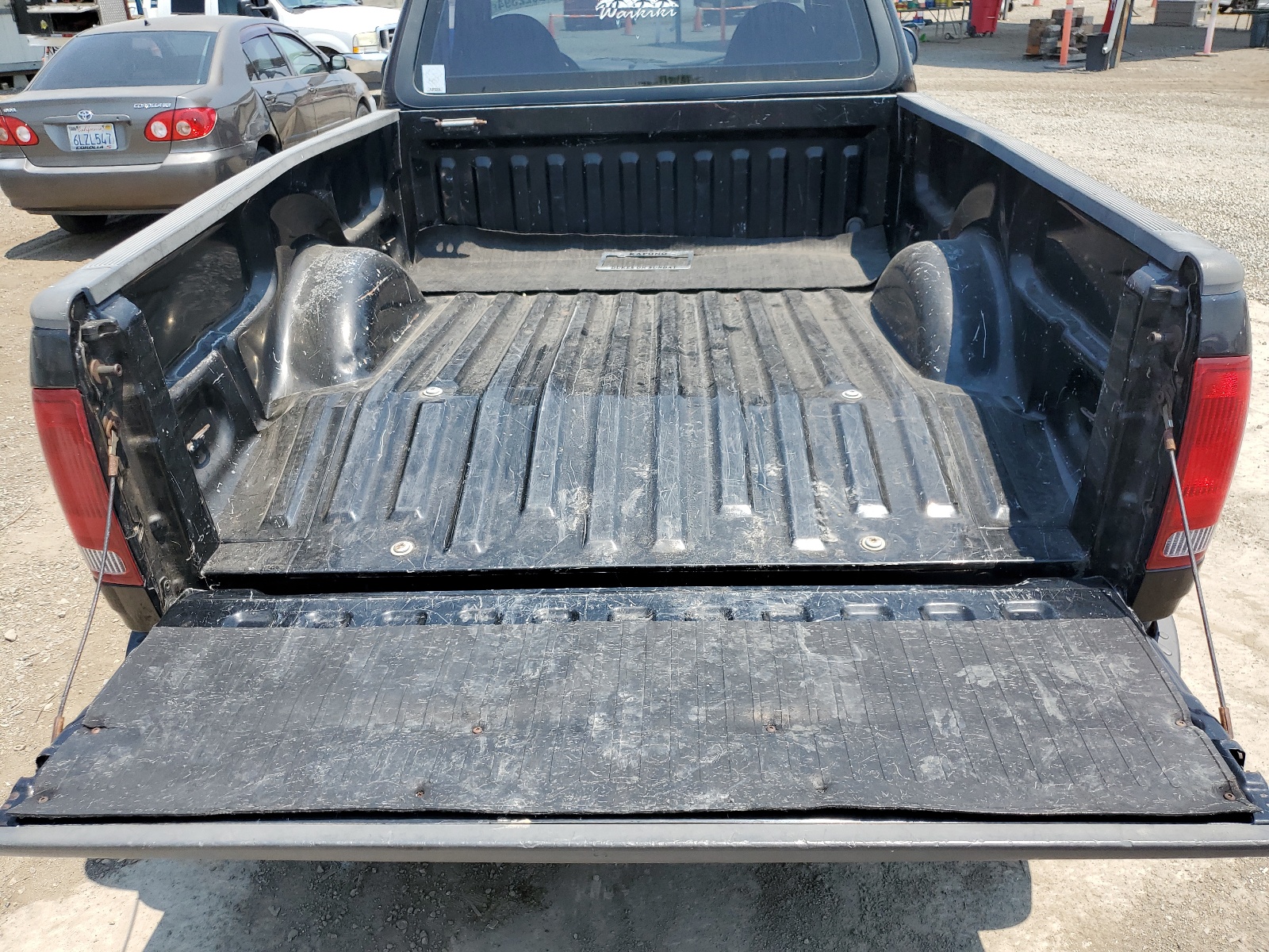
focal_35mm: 26
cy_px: 476
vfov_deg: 53.1
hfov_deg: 67.3
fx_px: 953
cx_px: 634
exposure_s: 1/1667
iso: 50
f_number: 1.5
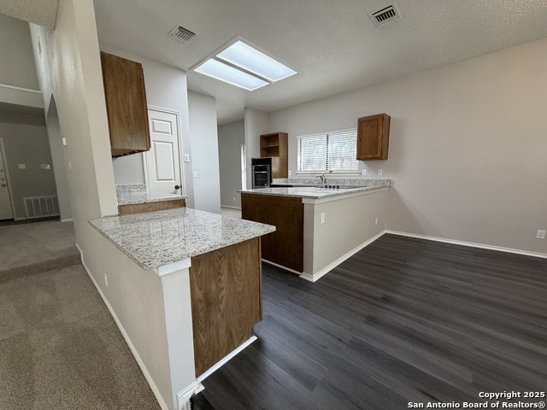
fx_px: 221
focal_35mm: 14
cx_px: 274
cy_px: 205
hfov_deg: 102.1
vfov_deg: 85.7
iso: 320
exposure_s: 1/120
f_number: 2.2
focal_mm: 2.22
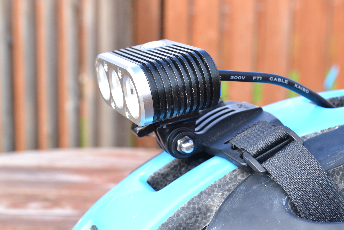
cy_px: 115
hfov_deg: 30.5
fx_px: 631
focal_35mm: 66
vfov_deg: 20.6
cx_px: 172
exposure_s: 1/200
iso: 800
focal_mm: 44
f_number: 10
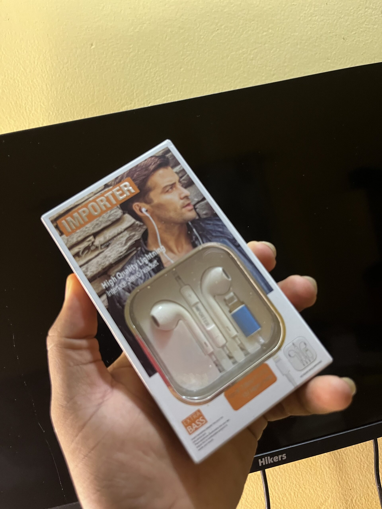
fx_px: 383
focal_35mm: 26
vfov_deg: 67.3
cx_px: 191
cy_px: 254
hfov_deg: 53.1
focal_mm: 5.1
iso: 500
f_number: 1.6
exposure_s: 1/33
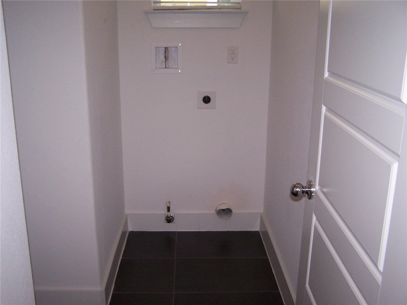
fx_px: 447
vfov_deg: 37.7
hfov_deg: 49.0
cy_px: 152
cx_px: 204
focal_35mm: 38
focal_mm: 6.3
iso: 140
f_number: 2.8
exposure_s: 1/60
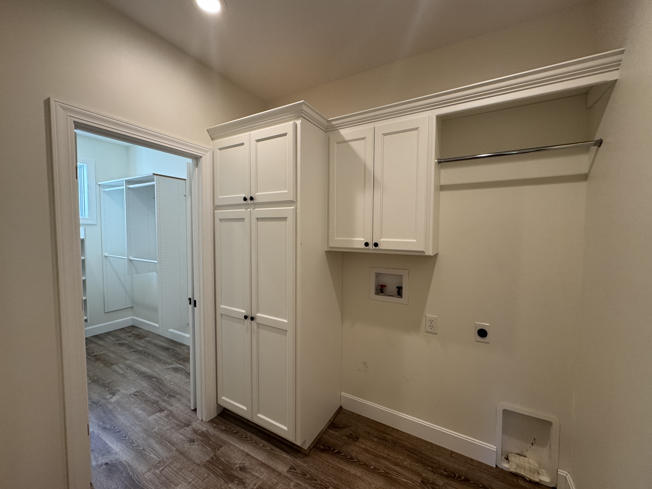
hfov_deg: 102.1
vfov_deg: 85.7
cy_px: 244
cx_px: 326
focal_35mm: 14
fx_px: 264
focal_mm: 2.22
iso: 160
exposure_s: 1/120
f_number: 2.2
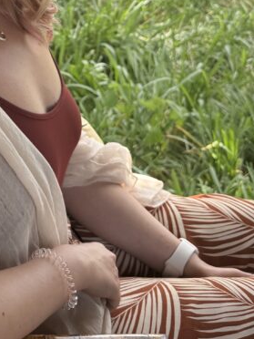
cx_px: -35
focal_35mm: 66
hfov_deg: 21.0
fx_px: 646
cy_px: -47
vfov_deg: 26.7
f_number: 1.78
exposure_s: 1/1106
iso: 100
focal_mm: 6.76
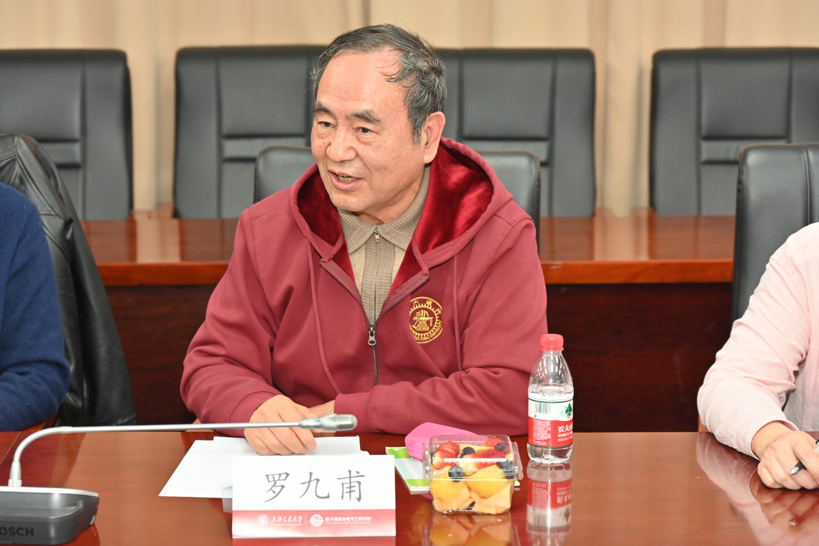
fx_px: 2001
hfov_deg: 23.1
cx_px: 410
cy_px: 273
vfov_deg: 15.5
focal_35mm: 88
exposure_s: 1/125
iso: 1250
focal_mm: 88
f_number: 6.3
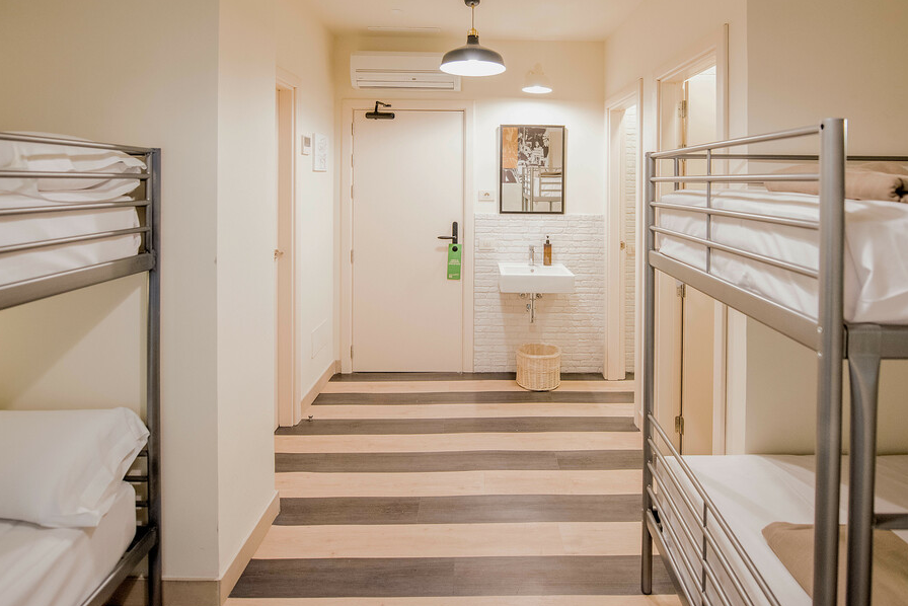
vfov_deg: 73.5
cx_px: 498
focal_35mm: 16
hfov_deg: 96.4
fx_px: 404
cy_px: 268
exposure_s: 1/80
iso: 1000
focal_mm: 14
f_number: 3.2
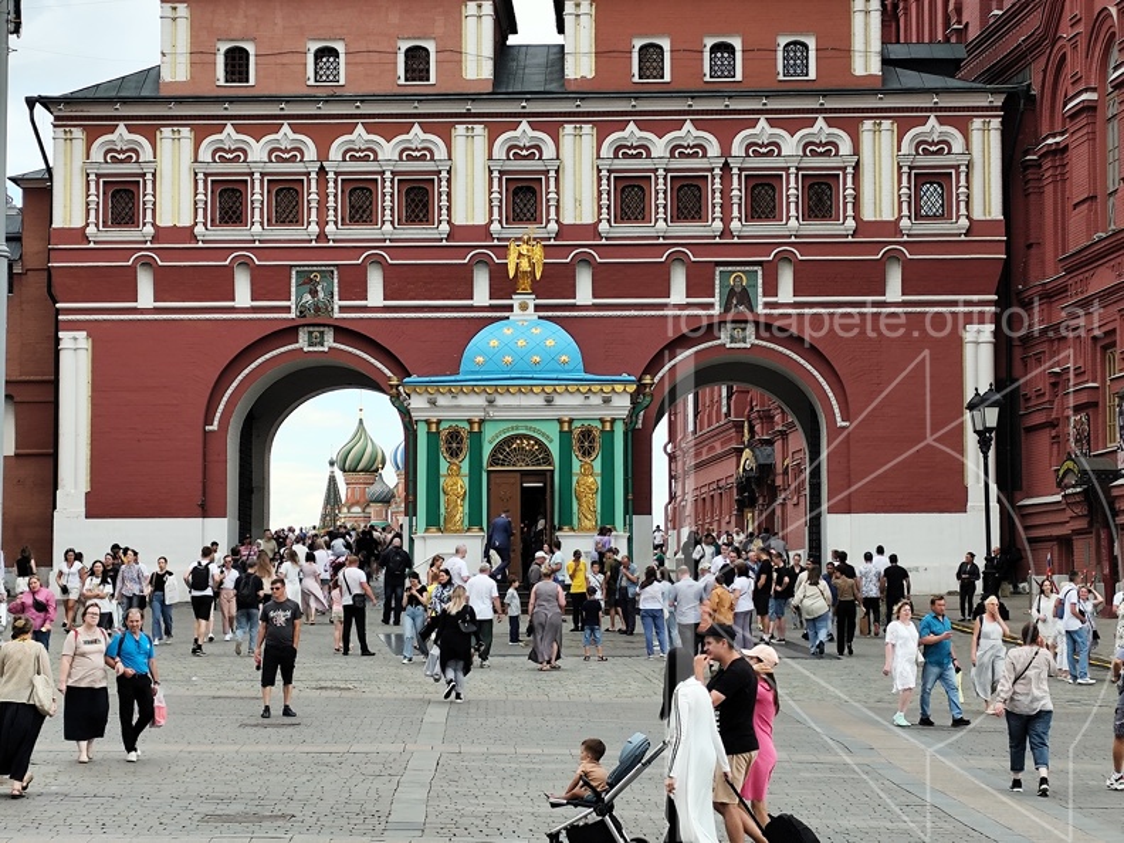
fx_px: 3020
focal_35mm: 93
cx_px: 562
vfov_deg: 15.9
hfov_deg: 21.1
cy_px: 422
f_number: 1.65
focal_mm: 6.19
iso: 50
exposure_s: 1/423
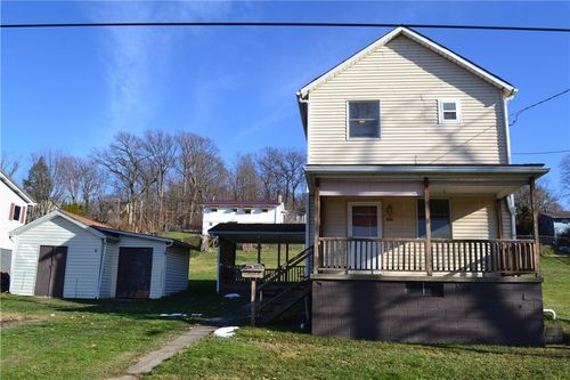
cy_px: 190
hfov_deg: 67.4
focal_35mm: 27
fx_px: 427
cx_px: 285
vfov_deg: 47.9
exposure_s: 1/320
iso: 400
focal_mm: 18
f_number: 10
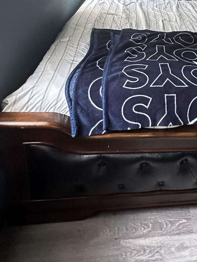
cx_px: 183
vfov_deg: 50.3
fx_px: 235
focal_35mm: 31
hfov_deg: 41.2
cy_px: 16
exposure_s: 1/60
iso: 800
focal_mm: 2.22
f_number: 2.2
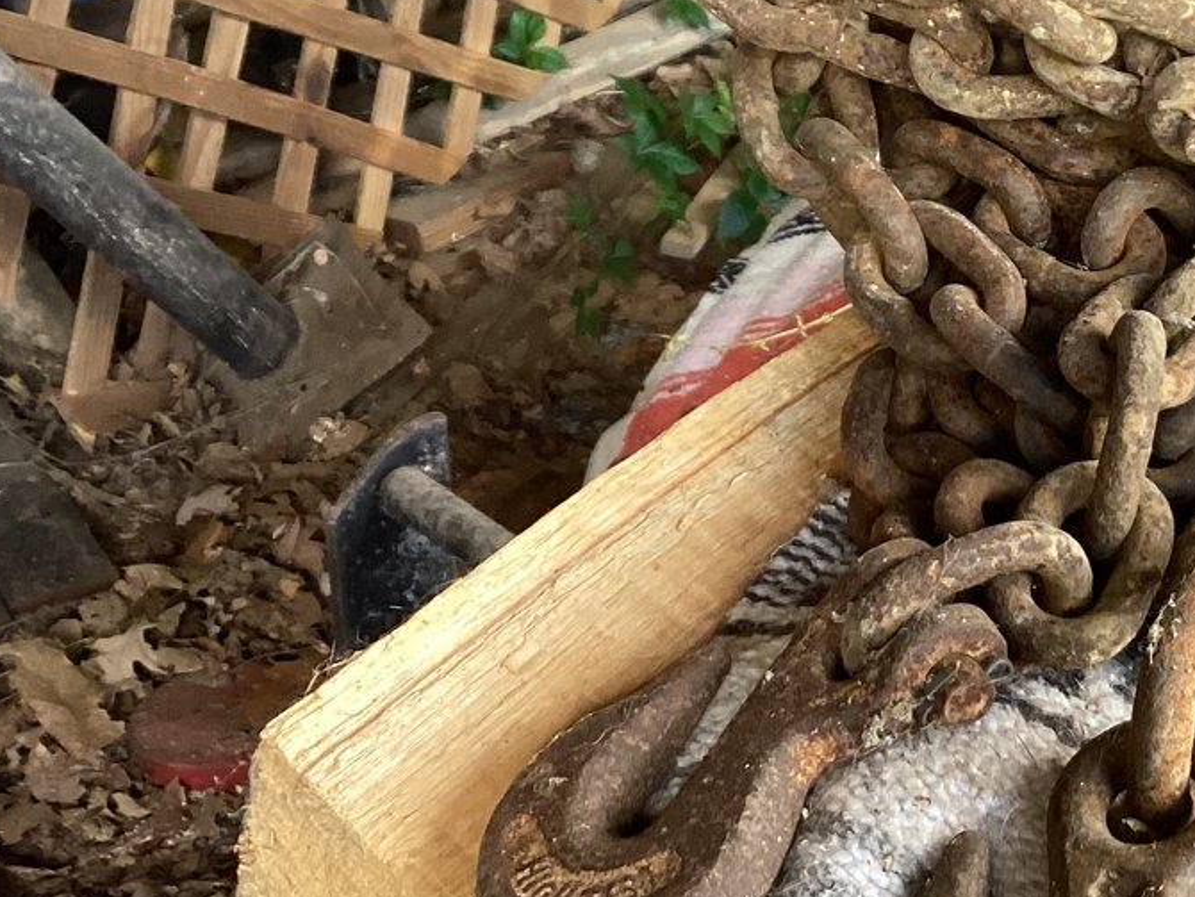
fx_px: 2417
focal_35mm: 70
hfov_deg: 27.0
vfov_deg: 20.9
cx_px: 1016
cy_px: 293
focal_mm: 3.3
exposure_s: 1/50
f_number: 2.4
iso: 100
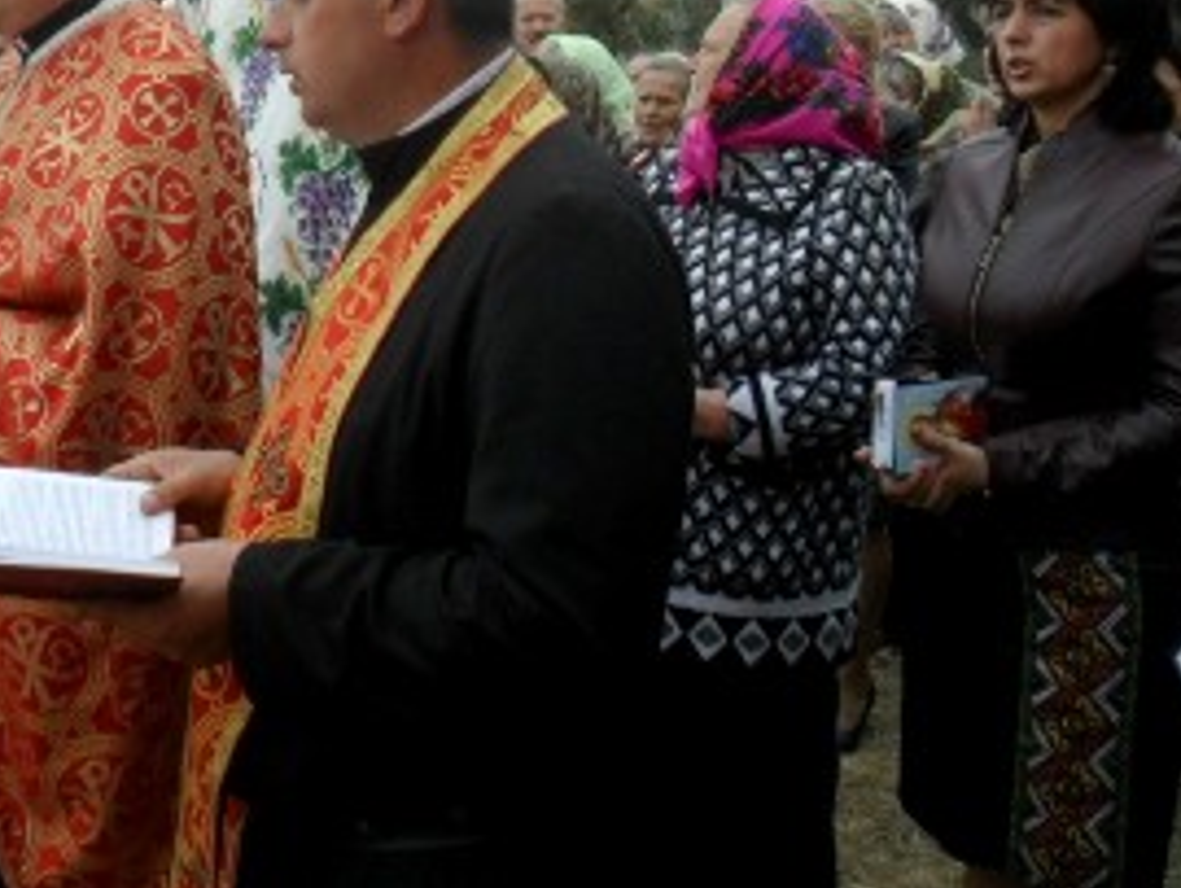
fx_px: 1707
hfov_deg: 37.5
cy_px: 81
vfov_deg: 28.0
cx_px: 341
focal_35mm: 50
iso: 80
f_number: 3.5
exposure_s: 1/750
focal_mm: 4.9
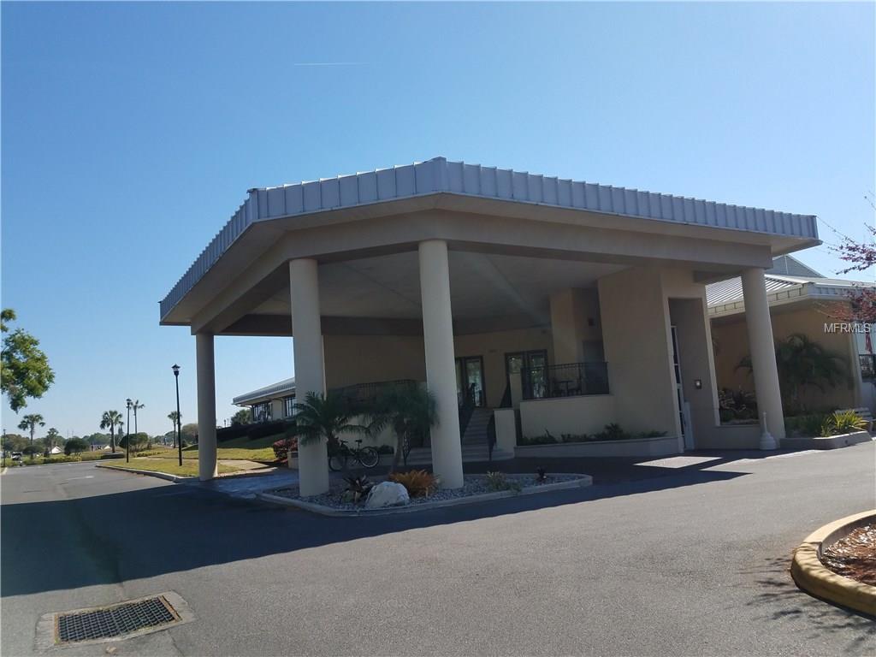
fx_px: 658
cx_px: 438
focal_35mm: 26
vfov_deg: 53.1
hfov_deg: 67.3
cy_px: 328
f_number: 1.7
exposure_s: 1/2336
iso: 40
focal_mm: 4.2
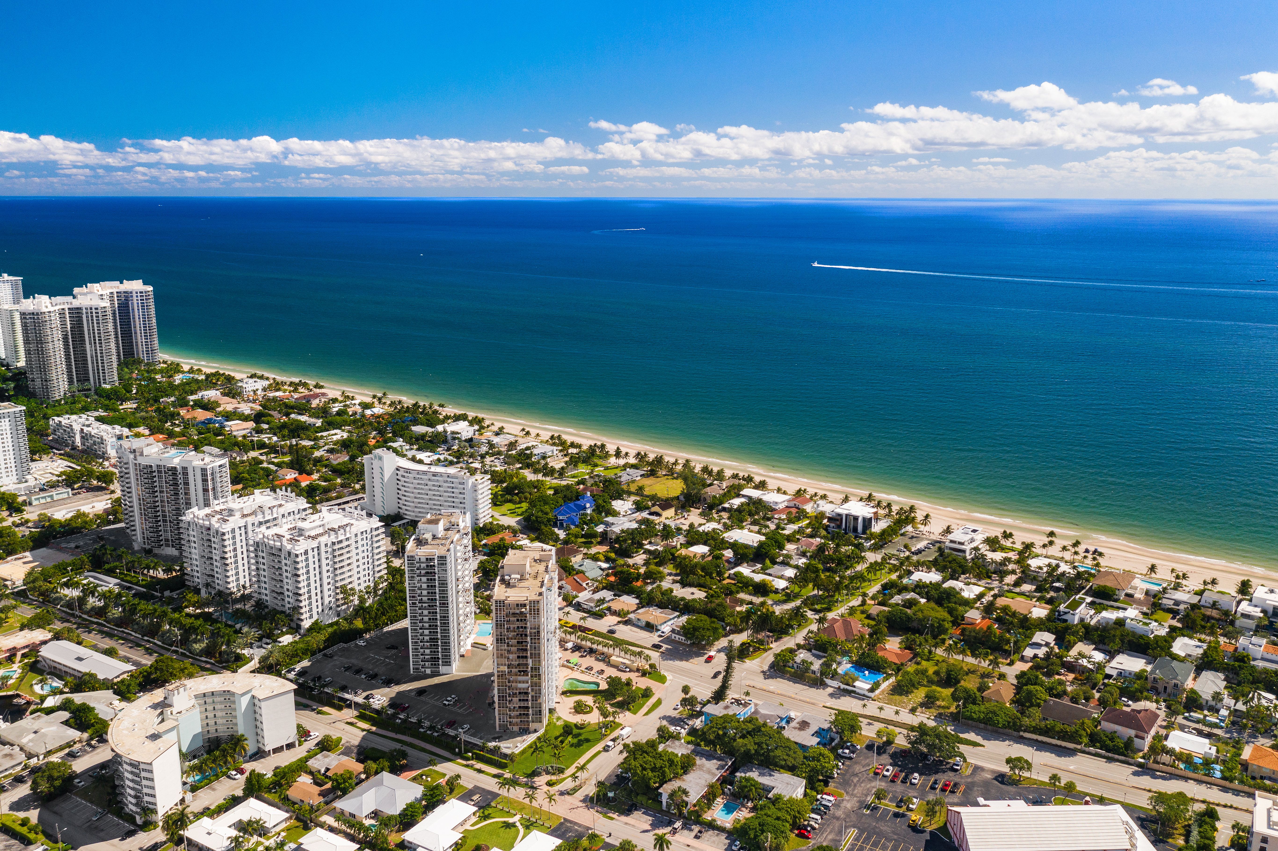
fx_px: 994
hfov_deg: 65.5
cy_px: 426
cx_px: 639
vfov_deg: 46.4
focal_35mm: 28
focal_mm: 10.26
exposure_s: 1/160
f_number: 5
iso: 100
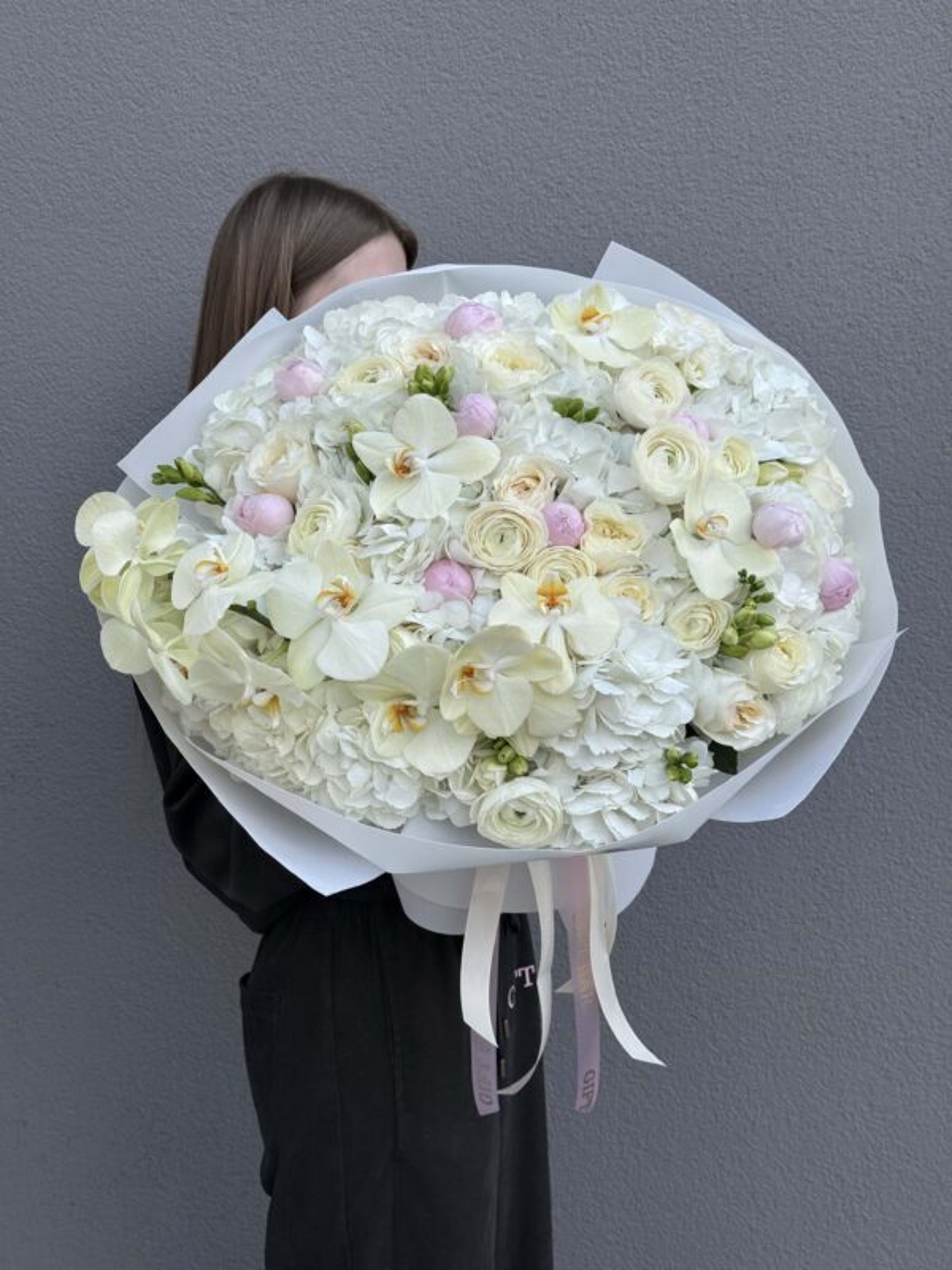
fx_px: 1760
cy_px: 635
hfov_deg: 30.3
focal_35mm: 48
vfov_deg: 39.7
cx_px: 476
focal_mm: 6.8
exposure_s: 1/1070
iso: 64
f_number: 1.8
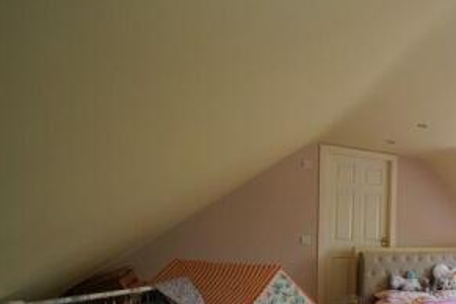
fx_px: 342
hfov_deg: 48.9
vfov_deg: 45.8
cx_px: 494
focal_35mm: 27
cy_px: 237
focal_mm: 12
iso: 400
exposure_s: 1/160
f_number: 4
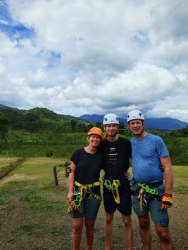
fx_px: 196
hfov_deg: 50.8
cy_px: 126
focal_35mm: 27
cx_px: 70
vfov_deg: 65.3
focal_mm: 1.96
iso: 50
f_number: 2.2
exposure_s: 1/2200
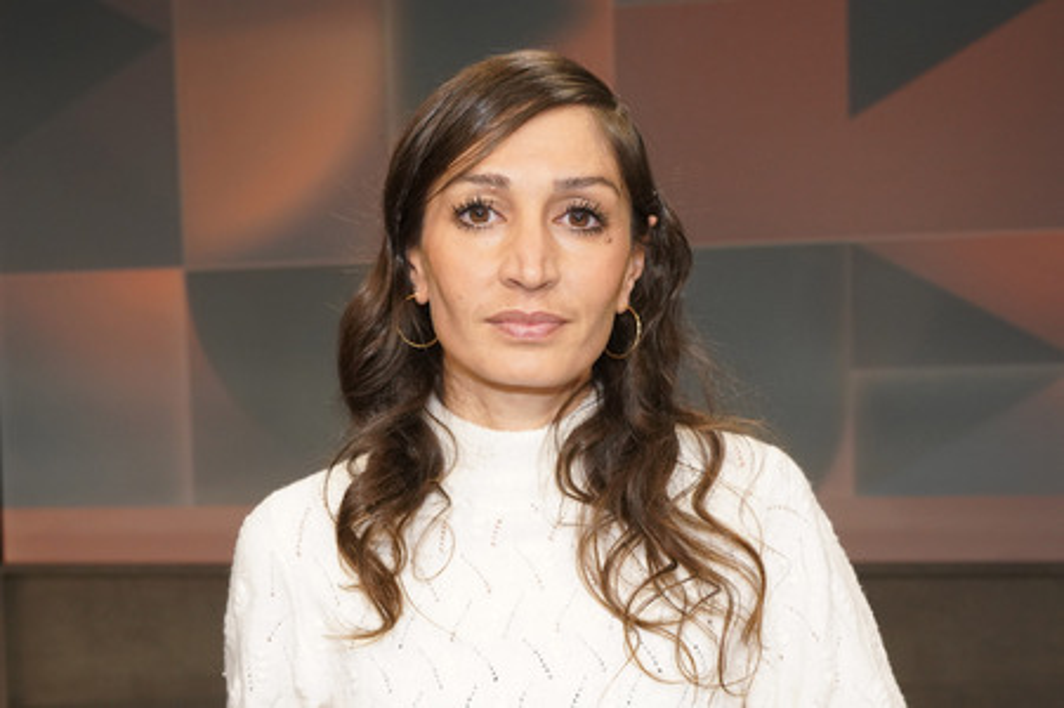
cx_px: 532
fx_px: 1093
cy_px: 354
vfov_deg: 35.9
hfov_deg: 51.9
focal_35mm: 37
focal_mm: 37
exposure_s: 1/125
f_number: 5.6
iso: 2000
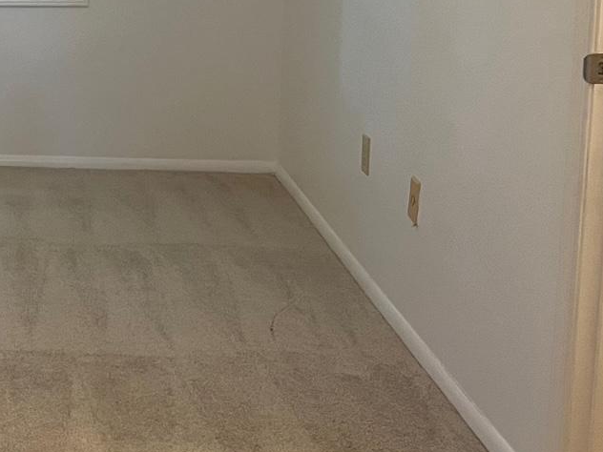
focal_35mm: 83
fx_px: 1446
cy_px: 26
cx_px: -291
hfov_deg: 20.3
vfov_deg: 17.5
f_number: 1.5
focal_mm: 5.7
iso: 160
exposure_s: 1/60
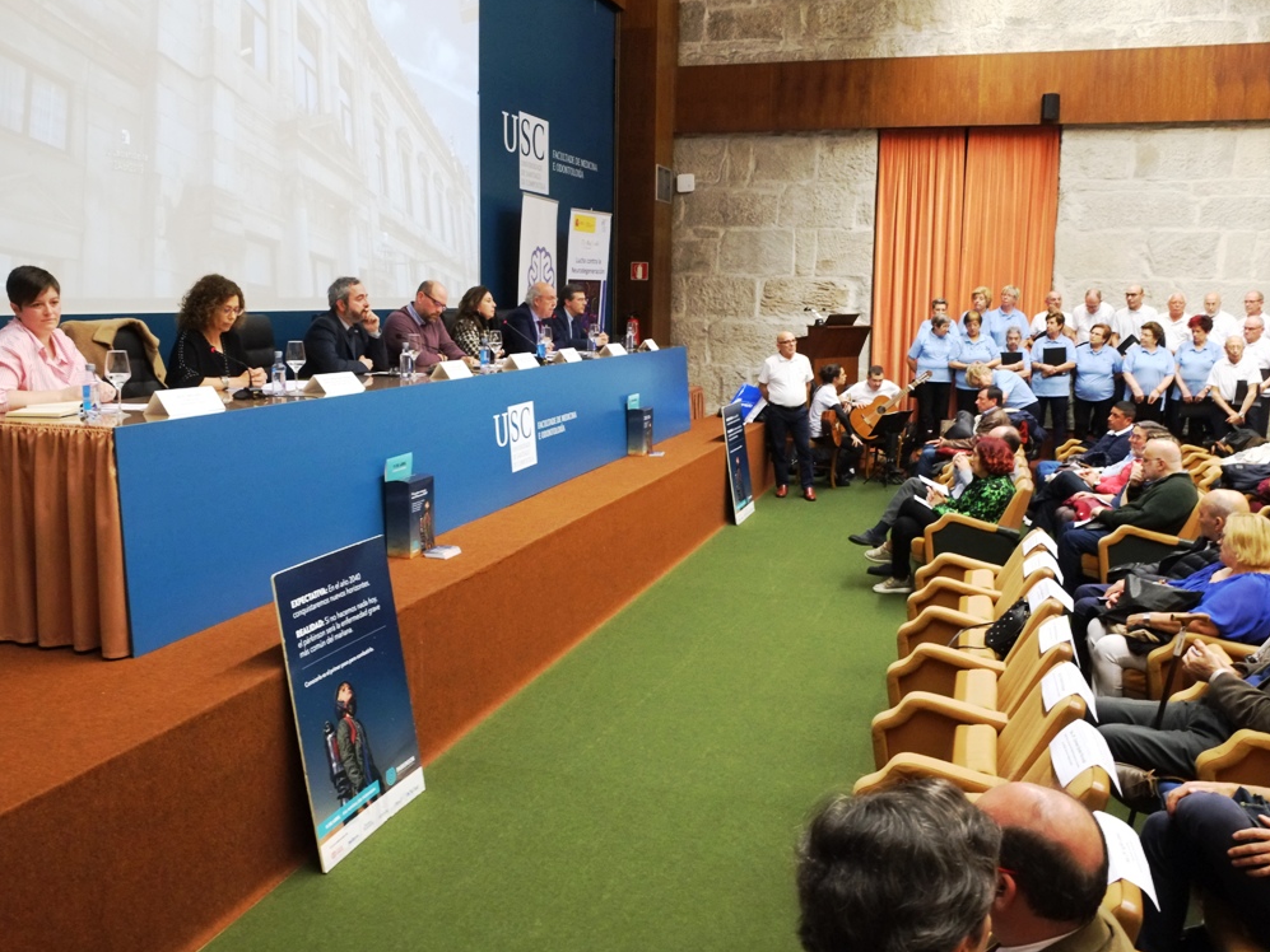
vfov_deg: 46.8
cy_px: 465
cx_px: 632
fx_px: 1101
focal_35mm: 30
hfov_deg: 60.0
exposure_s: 1/30
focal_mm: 18
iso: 5000
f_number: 6.4
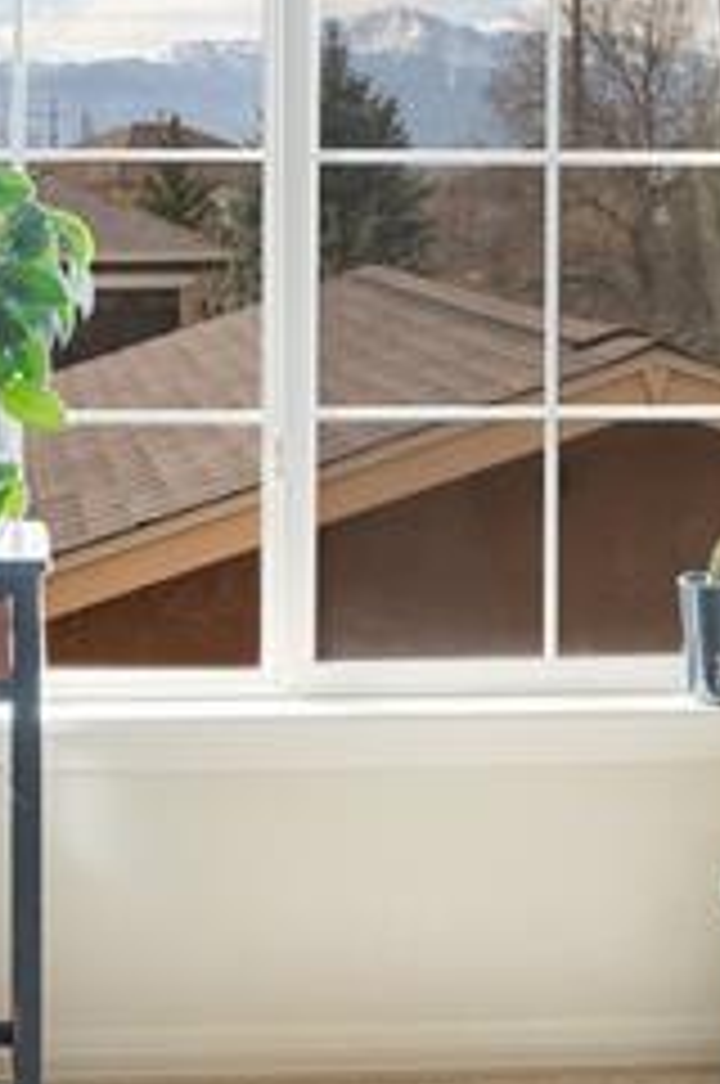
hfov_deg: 14.7
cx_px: 274
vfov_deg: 21.7
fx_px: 2798
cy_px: 270
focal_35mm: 93
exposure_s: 1/4
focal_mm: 35
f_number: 6.7
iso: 100
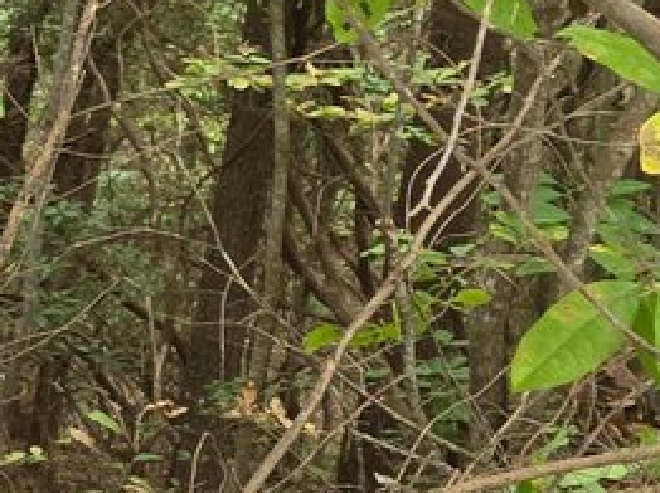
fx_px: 2534
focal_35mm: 133
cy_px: -11
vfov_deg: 11.0
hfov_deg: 12.4
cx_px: -805
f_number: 1.7
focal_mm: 6.3
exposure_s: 1/120
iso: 250
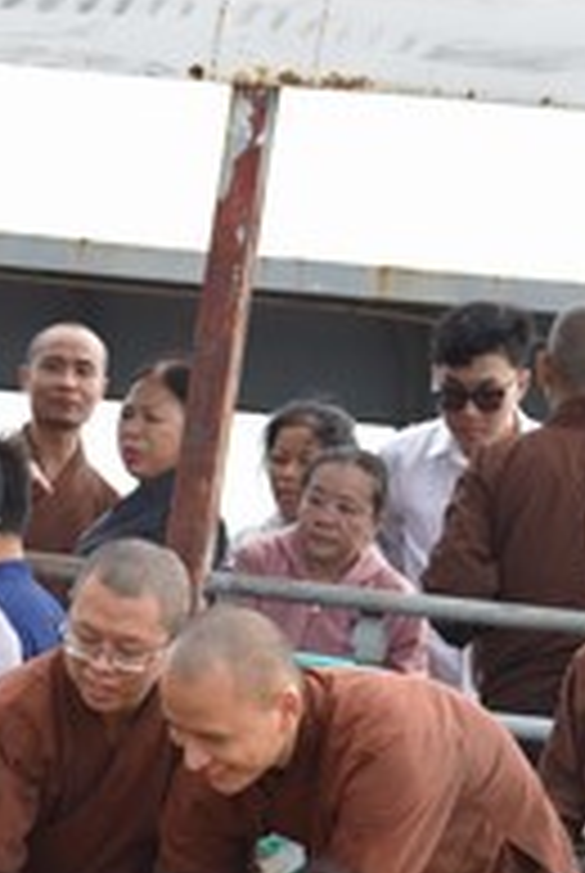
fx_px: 7723
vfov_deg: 6.5
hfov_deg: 4.3
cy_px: 842
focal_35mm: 318
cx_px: -90
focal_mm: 95
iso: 400
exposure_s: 1/400
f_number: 5
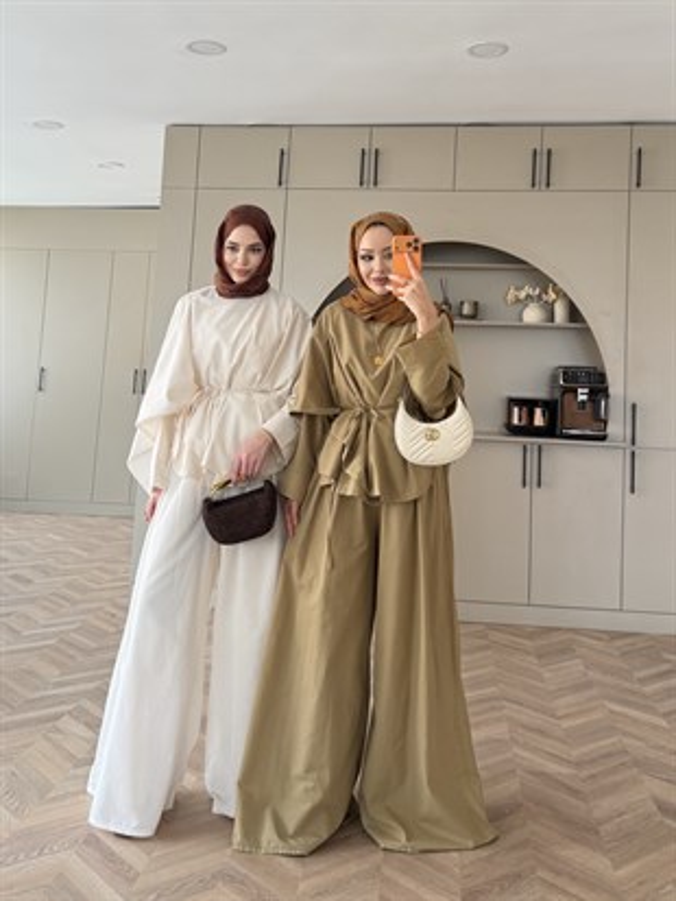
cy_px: 450
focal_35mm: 24
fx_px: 625
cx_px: 338
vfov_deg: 71.6
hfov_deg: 56.8
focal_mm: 6.76
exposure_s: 1/121
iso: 125
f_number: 1.78
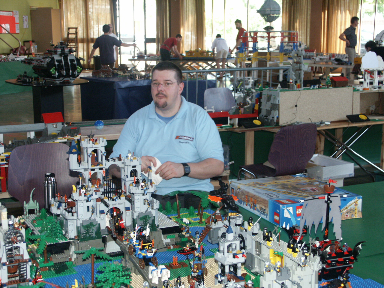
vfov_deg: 24.0
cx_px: 192
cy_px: 144
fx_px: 677
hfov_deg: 31.7
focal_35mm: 61
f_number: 3.5
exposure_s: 1/60
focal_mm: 15.08
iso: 200
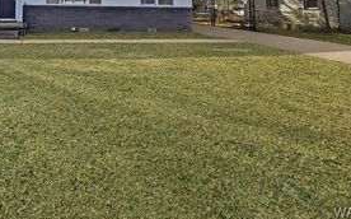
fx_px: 239
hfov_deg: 65.6
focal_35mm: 25
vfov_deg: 41.1
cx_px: 67
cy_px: -12
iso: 50
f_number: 2.2
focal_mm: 2.2
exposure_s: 1/3687
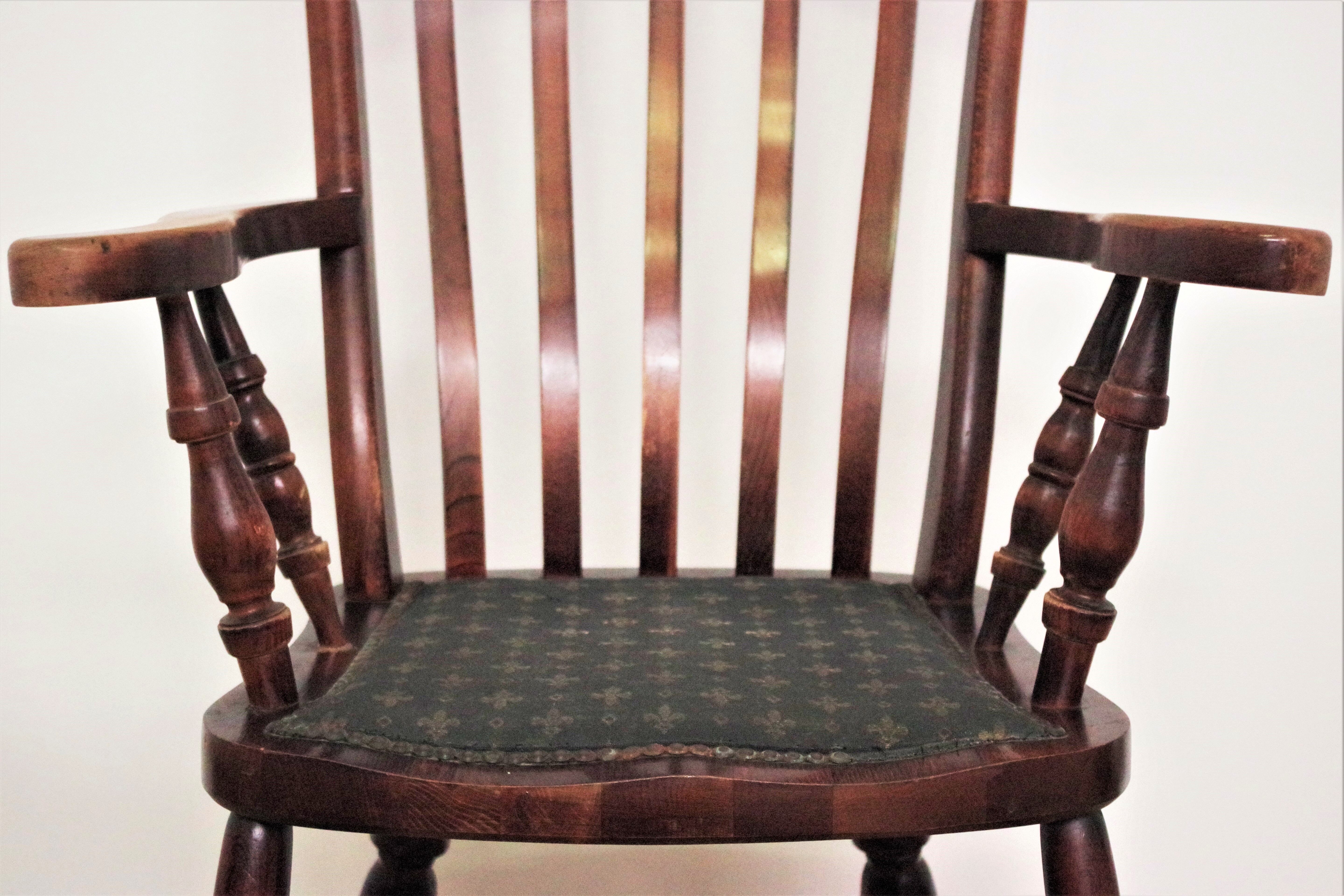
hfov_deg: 38.2
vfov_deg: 26.0
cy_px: 448
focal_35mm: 52
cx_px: 672
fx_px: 1941
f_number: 4.5
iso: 3200
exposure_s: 1/125
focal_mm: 35
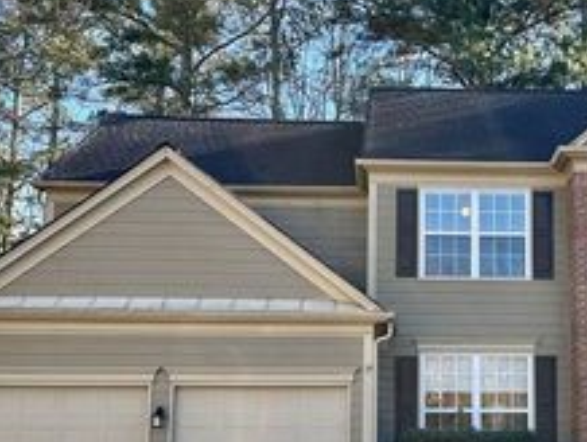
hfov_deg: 34.1
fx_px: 934
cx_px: 447
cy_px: 333
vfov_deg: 26.3
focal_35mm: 55
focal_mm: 6.86
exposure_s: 1/797
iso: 80
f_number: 1.78
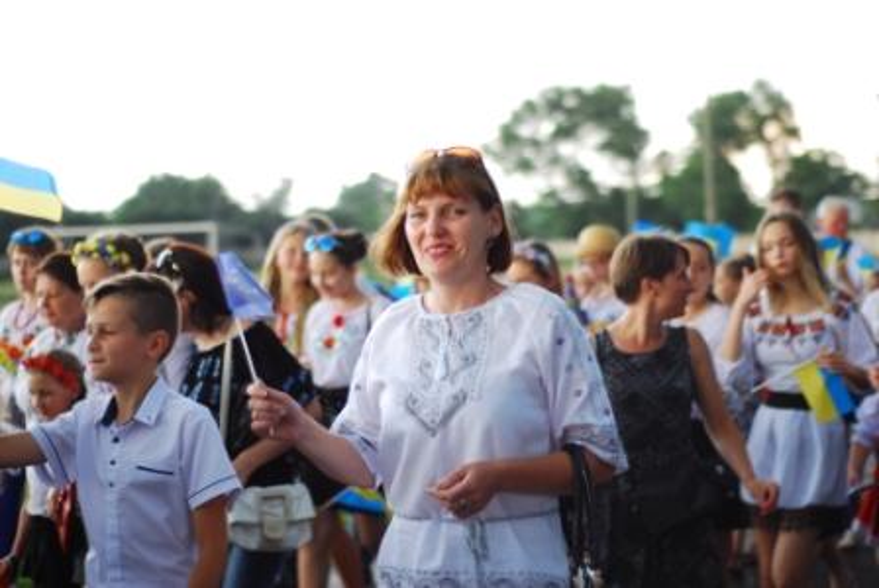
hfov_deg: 27.0
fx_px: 1834
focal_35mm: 75
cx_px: 440
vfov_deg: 18.2
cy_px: 294
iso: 100
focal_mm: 50
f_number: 1.8
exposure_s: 1/100
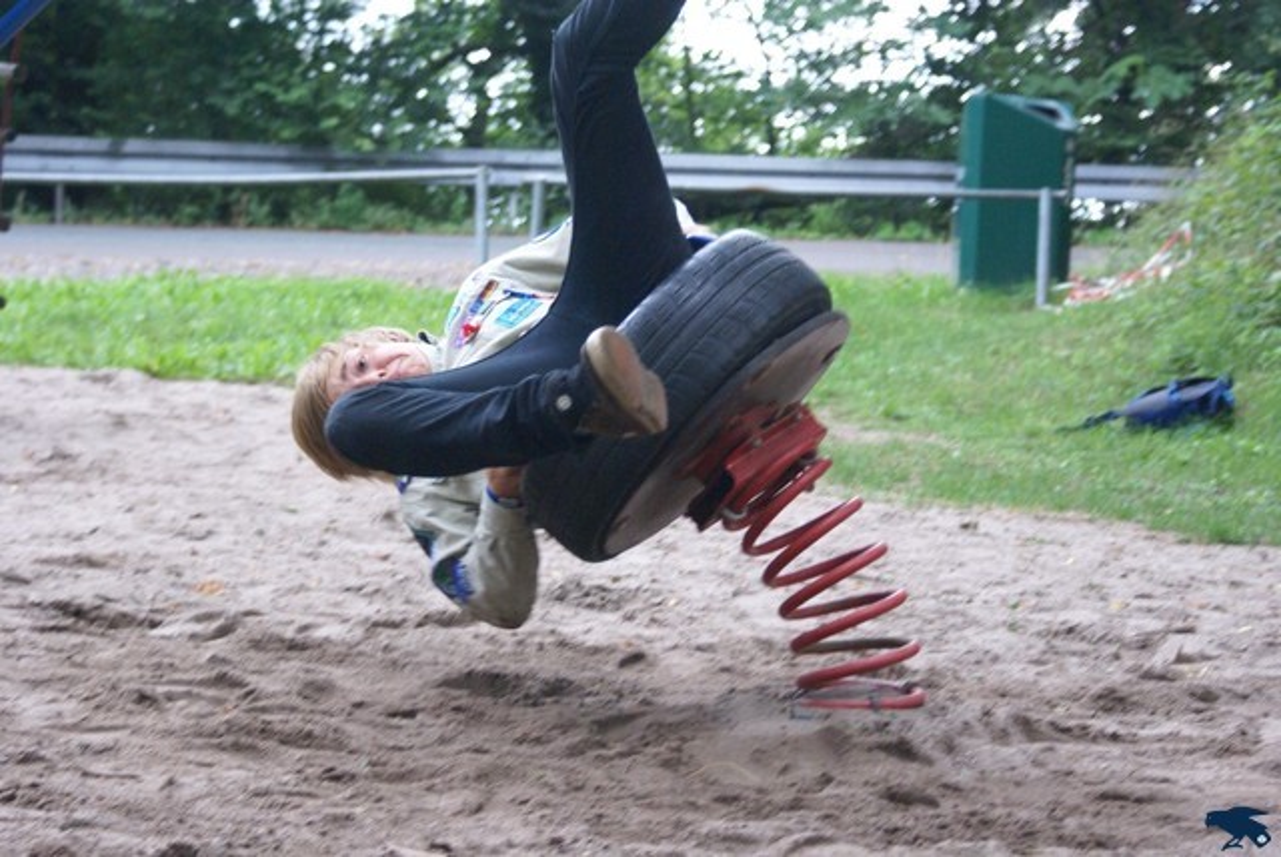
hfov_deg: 22.6
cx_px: 640
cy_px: 428
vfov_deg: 15.2
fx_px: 3205
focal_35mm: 90
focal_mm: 60
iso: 800
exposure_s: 1/100
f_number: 5.6
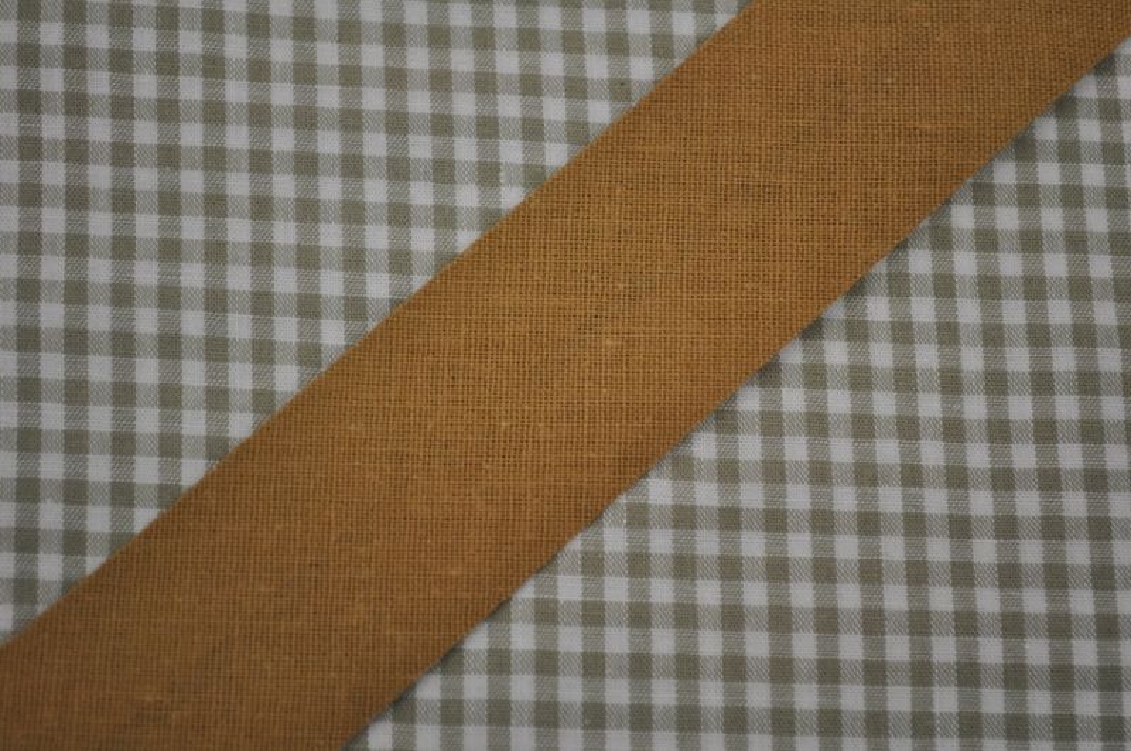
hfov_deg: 29.9
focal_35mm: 68
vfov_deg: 20.1
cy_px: 376
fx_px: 2118
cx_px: 566
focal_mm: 45
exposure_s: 1/60
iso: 500
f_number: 5.3
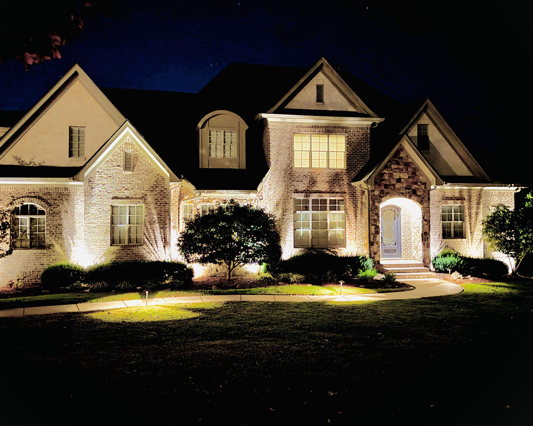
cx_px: 250
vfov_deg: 51.5
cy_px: 193
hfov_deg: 62.2
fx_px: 442
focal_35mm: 28
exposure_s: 1/5
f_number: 1.78
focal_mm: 6.76
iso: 1000
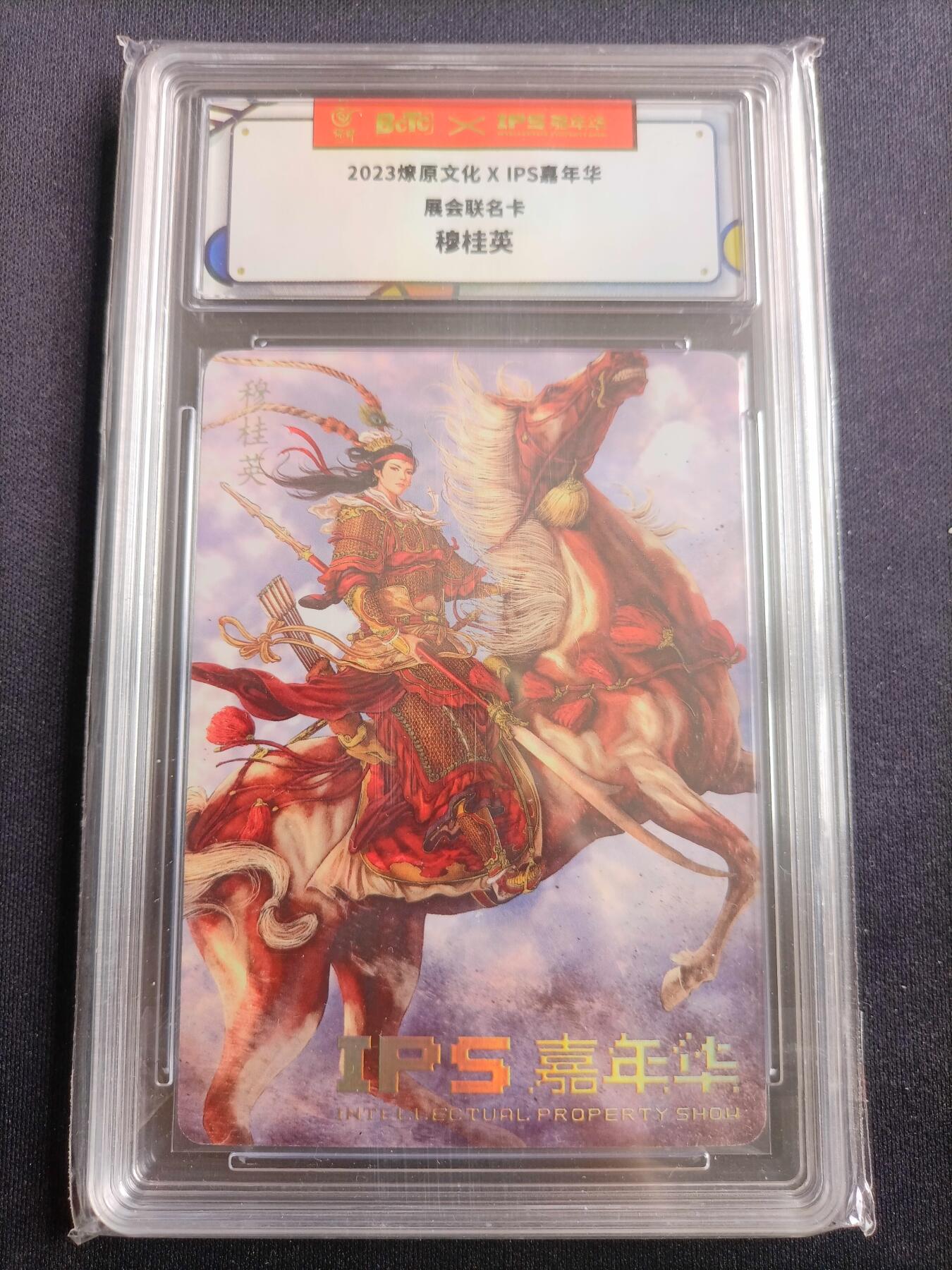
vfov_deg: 67.3
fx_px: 953
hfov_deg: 53.1
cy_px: 635
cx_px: 476
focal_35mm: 26
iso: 100
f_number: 1.8
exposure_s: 1/176
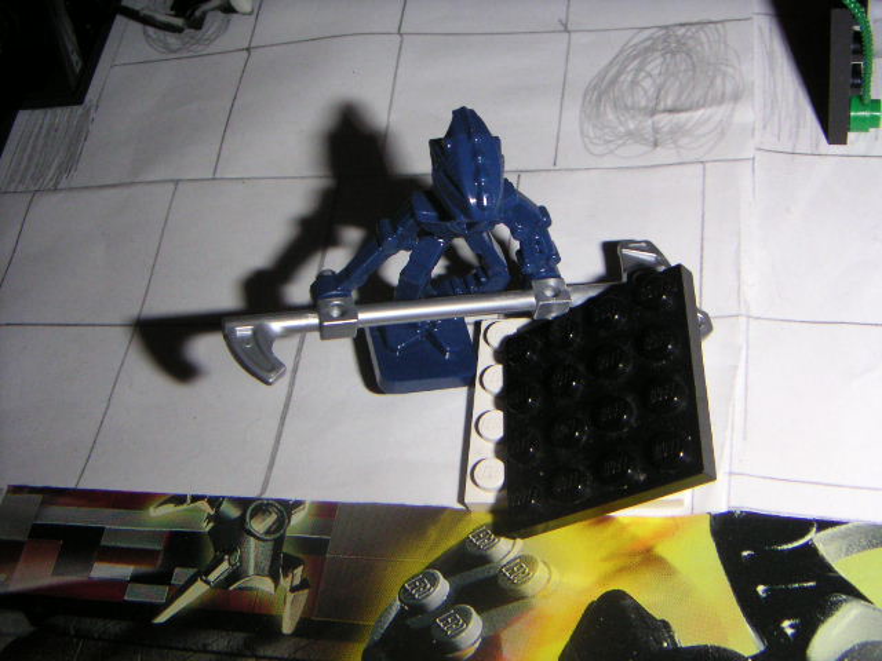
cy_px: 330
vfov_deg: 36.0
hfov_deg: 46.8
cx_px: 441
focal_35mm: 40
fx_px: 1019
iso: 200
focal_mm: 5.3
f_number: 6.7
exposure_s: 1/45
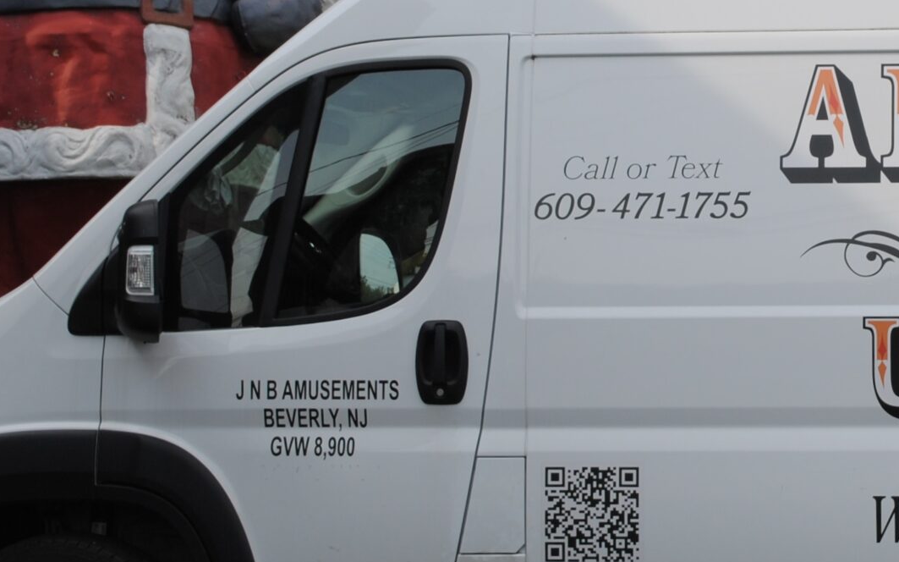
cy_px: 61
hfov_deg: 17.3
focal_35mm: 118
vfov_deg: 11.0
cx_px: 901
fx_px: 2891
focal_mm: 32
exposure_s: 1/200
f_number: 7.1
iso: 100
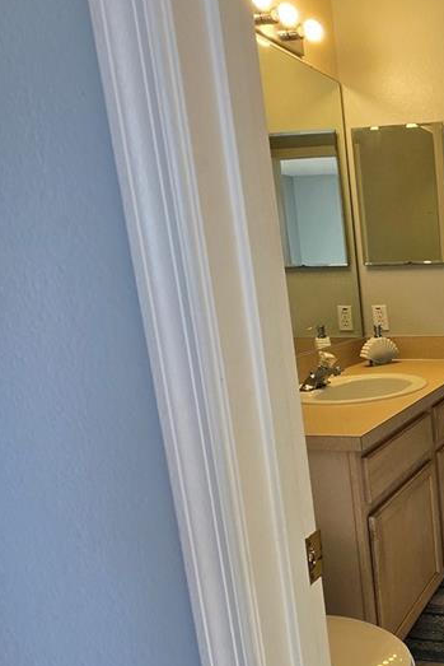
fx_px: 573
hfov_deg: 33.5
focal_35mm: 31
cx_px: 547
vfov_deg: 59.9
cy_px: 388
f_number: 2.2
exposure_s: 1/120
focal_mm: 1.7
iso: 50
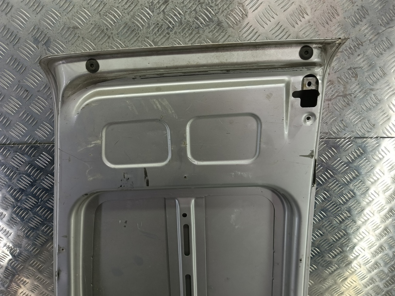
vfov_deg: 51.4
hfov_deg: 65.3
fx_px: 308
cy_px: 148
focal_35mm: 27
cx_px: 198
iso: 97
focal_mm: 4.11
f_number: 1.6
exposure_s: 1/100
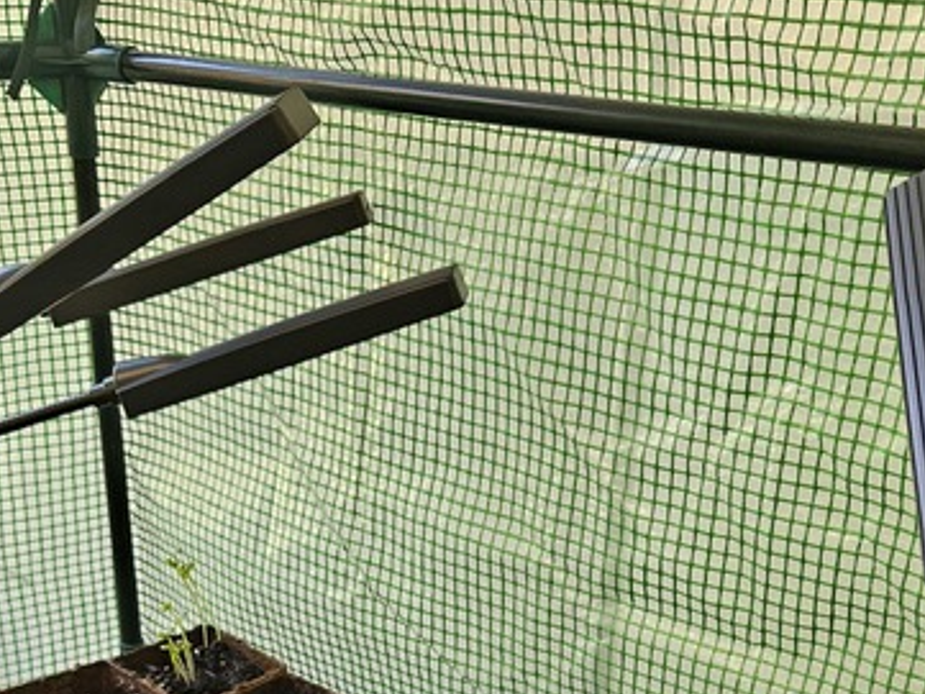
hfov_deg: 37.4
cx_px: 377
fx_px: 1363
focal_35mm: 51
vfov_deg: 26.1
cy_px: 791
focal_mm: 5.4
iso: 400
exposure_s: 1/120
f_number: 1.8
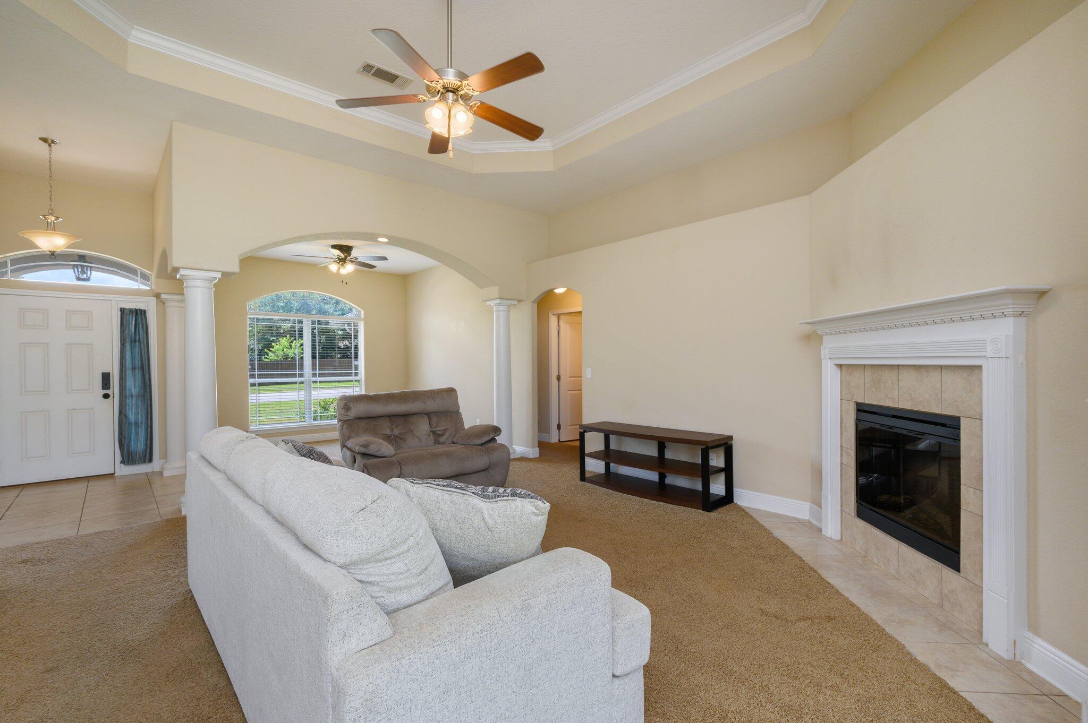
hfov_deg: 96.8
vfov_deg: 73.7
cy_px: 362
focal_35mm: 16
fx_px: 483
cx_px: 544
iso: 320
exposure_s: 1/30
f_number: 9
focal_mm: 16
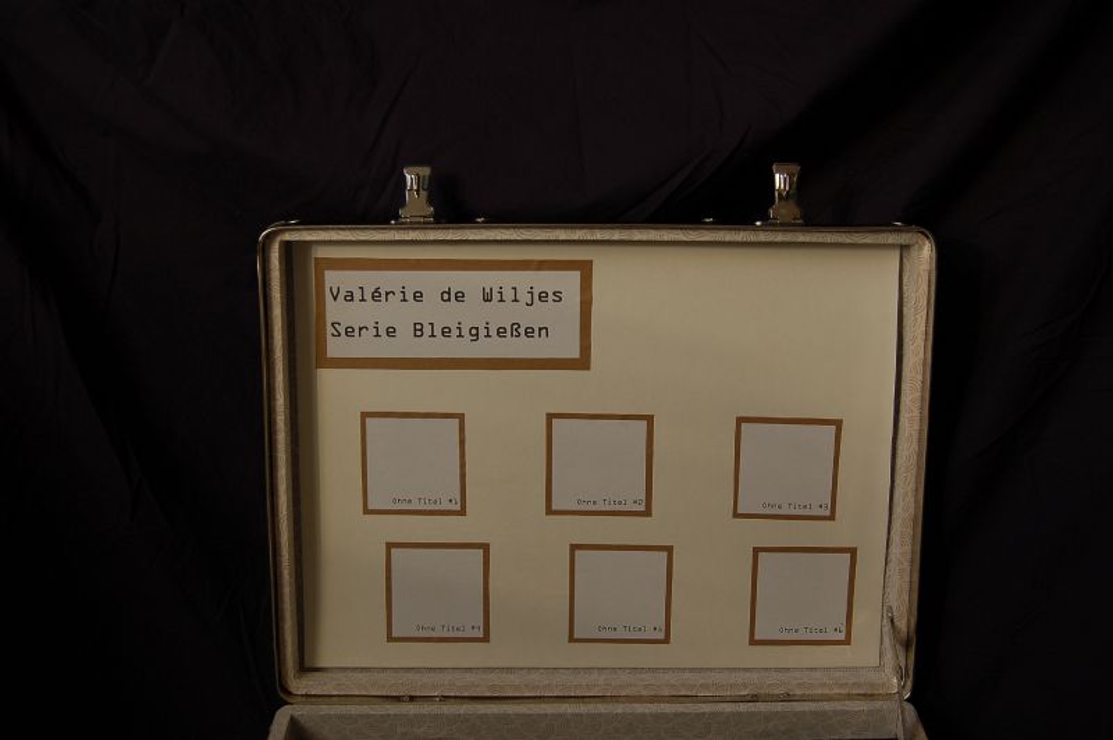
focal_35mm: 45
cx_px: 556
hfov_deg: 43.6
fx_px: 1390
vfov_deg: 29.8
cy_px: 370
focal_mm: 30
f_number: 5.6
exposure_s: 1/100
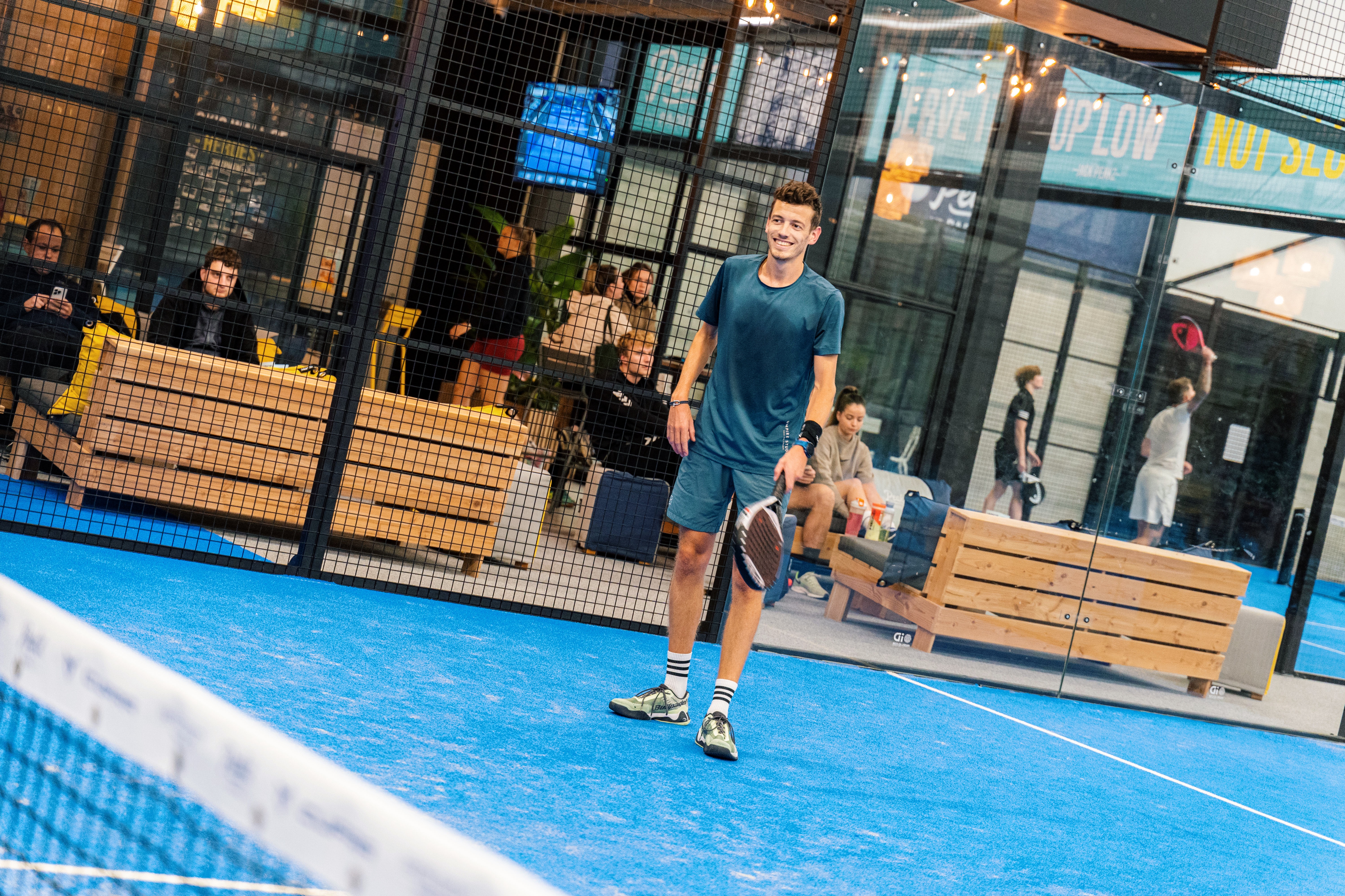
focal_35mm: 75
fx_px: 2802
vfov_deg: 18.2
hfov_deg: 27.0
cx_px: 672
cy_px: 448
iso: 3200
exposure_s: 1/160
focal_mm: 75
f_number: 4
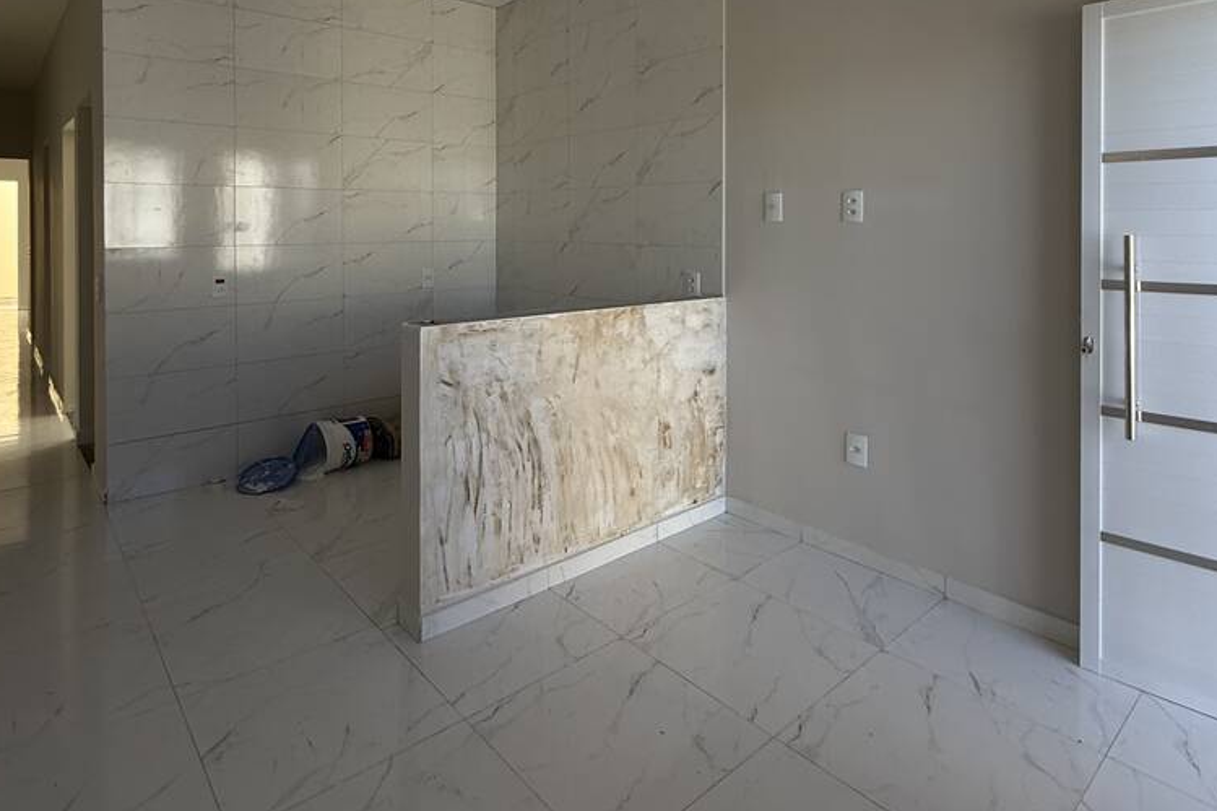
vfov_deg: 57.3
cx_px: 585
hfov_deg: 81.2
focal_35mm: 21
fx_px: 710
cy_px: 234
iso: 50
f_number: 2.2
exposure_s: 1/245
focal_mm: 2.22
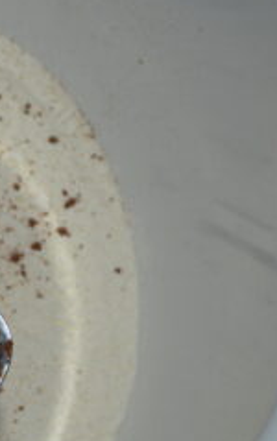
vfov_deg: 16.1
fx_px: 1559
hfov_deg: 9.6
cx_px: -223
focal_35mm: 129
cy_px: 257
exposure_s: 1/60
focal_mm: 29
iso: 100
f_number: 8
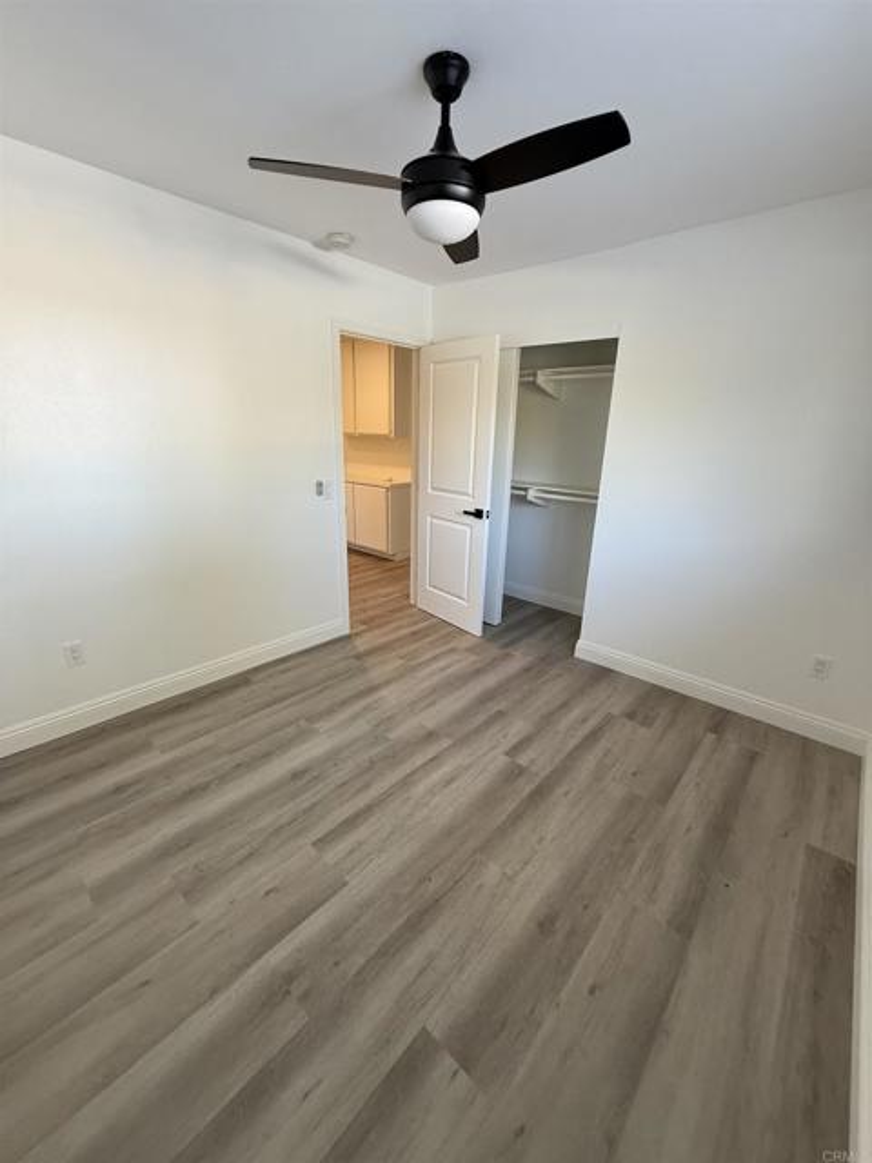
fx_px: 470
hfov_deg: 85.7
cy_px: 582
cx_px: 436
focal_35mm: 14
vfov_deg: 102.1
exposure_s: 1/99
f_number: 2.2
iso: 200
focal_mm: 2.22
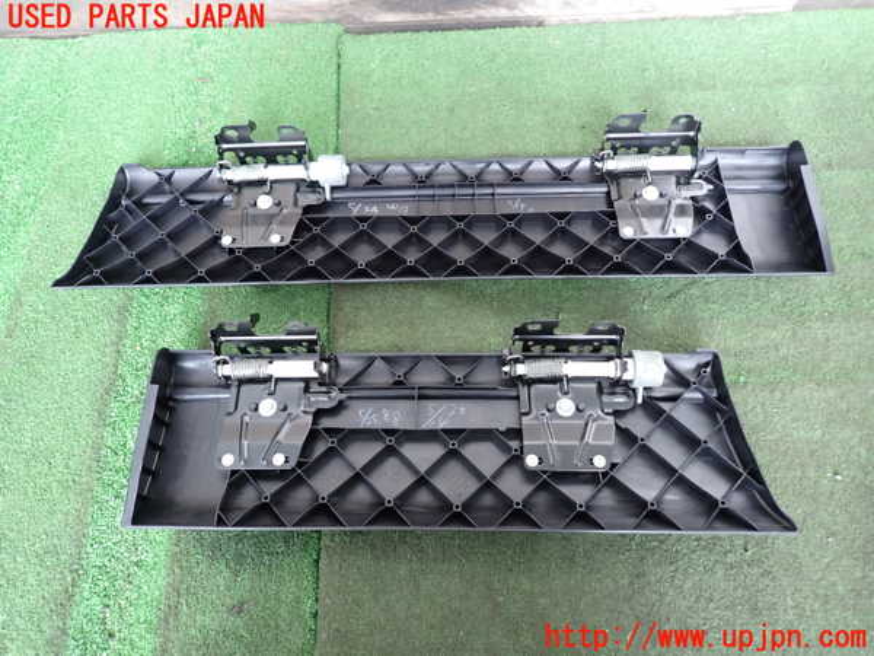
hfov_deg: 69.4
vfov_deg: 54.9
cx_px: 437
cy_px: 328
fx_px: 631
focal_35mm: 25
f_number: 2
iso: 320
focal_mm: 4.5
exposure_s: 1/30
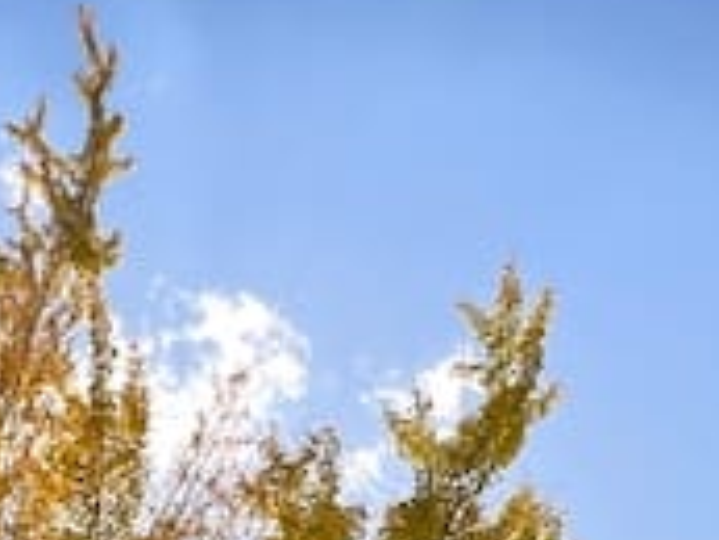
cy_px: 918
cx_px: -121
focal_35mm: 60
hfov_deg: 28.4
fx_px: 1247
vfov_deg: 19.5
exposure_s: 1/418
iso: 32
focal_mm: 1.57
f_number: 1.8
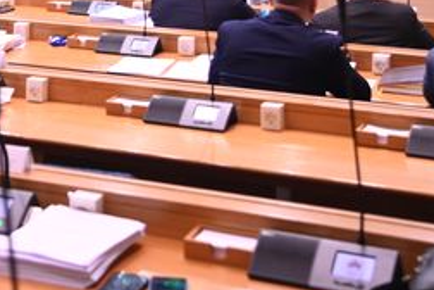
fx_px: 1471
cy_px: -77
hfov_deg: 16.1
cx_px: -103
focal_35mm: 122
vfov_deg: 11.0
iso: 5000
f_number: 4.5
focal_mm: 44
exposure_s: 1/200
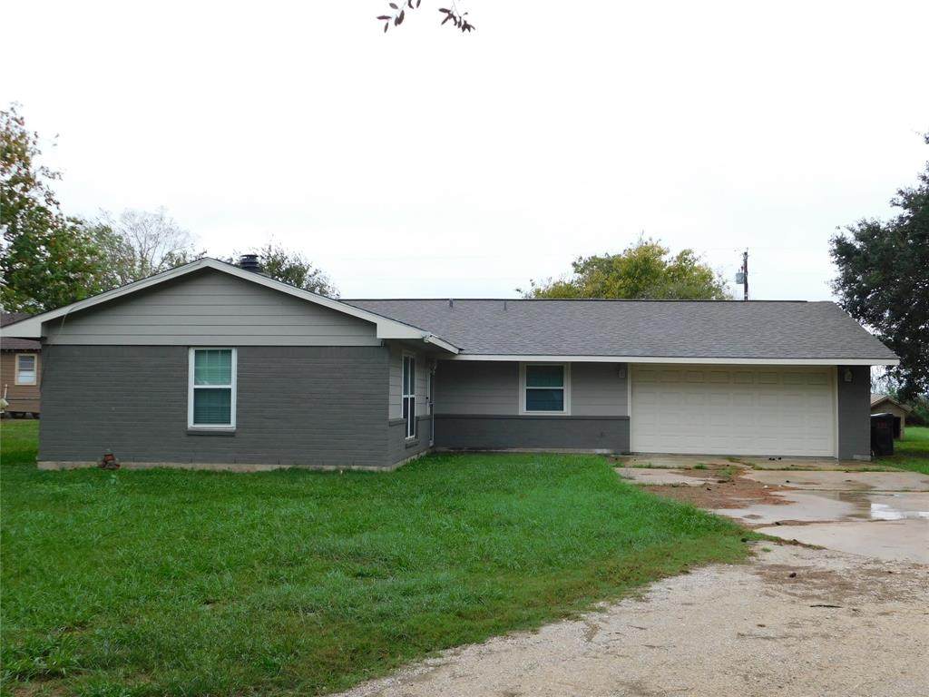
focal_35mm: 36
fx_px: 966
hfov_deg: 51.4
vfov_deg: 39.7
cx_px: 464
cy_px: 348
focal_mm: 6.3
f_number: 3.5
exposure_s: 1/125
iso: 125
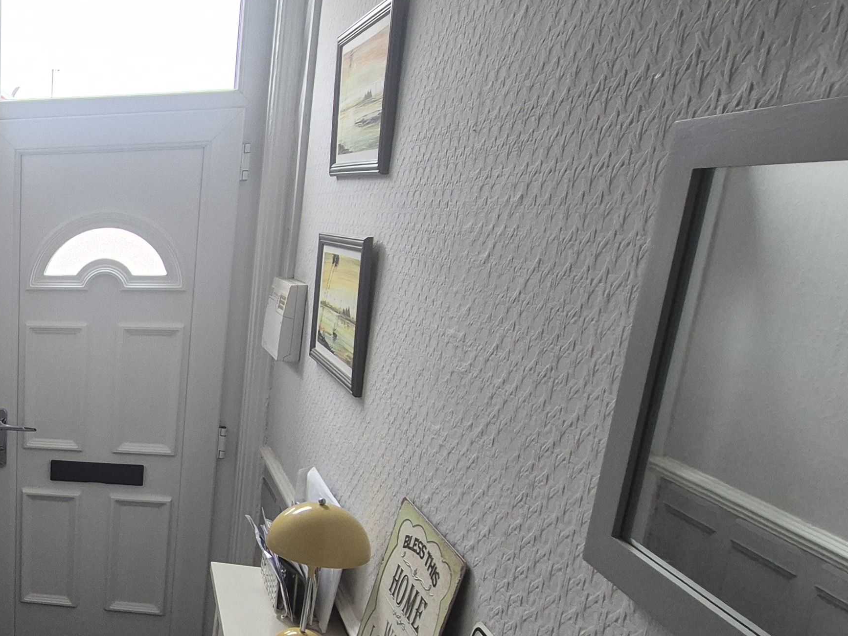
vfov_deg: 46.1
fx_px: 735
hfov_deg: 44.8
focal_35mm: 30
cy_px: 423
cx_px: -92
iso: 125
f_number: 2.2
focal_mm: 2.2
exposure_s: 1/50
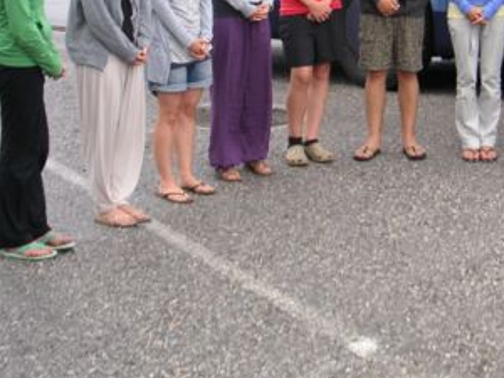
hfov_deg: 24.6
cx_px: 321
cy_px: -2
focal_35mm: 79
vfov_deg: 18.2
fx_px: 1150
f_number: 2.8
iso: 50
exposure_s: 1/180
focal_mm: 6.1
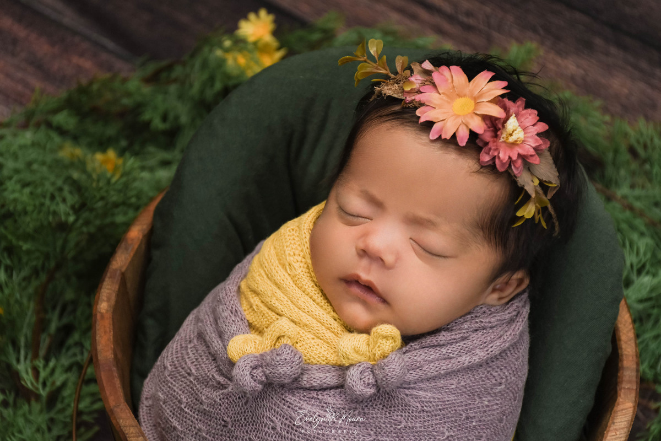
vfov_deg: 9.7
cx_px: 330
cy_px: 220
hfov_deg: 14.4
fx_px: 2607
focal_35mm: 142
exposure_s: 1/250
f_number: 5.3
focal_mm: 95
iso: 1250
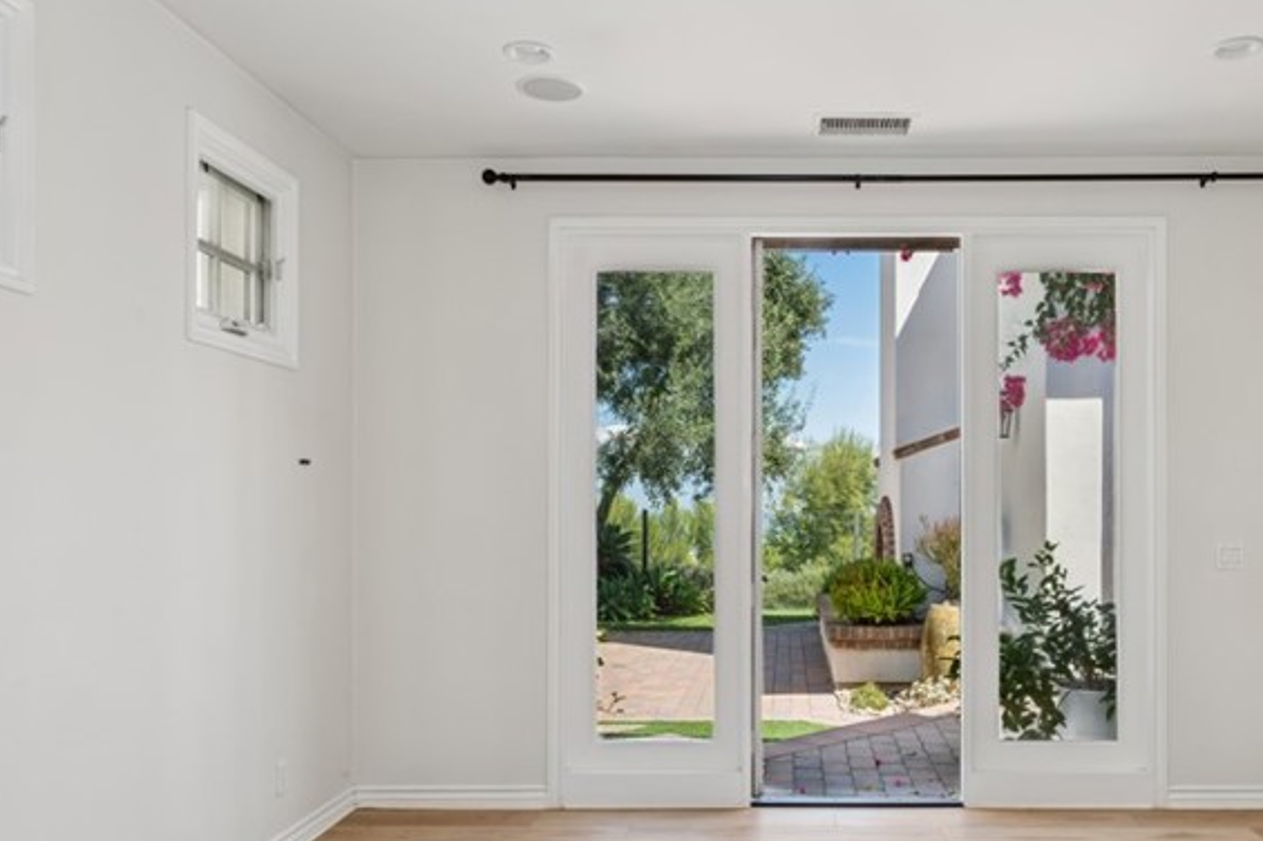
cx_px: 771
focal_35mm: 29
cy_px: 522
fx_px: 1017
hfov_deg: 63.0
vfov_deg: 44.6
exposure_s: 1/100
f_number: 9
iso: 100
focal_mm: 16
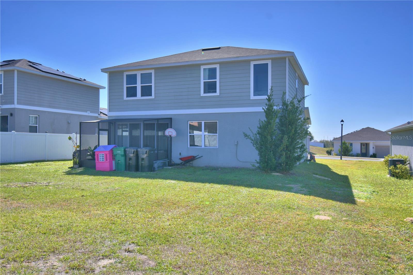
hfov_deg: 61.9
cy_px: 138
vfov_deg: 43.6
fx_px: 344
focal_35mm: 30
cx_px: 206
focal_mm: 20
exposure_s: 1/800
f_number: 5.6
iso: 100
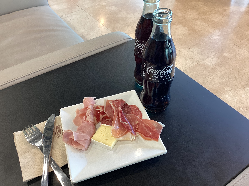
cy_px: 93
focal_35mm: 31
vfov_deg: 45.4
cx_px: 124
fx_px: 223
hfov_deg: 58.4
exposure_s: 1/50
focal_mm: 3.3
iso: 100
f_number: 2.4
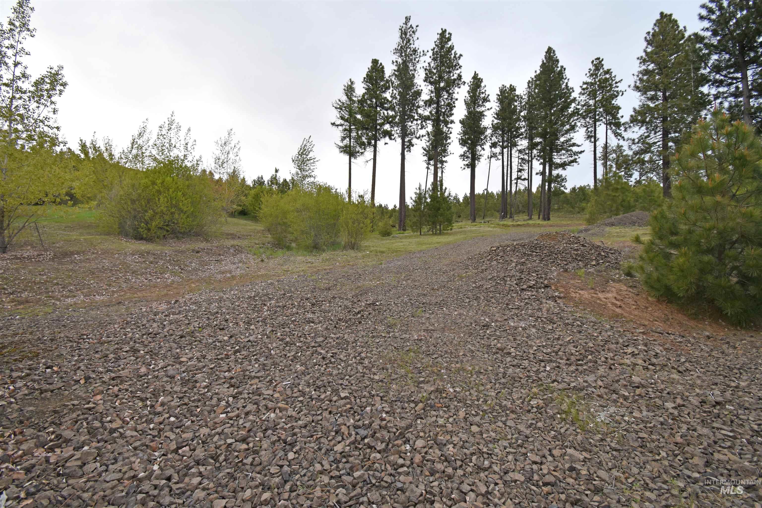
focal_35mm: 15
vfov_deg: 77.3
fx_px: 317
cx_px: 381
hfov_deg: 100.4
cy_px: 254
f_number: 5.6
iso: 100
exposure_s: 1/125
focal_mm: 10
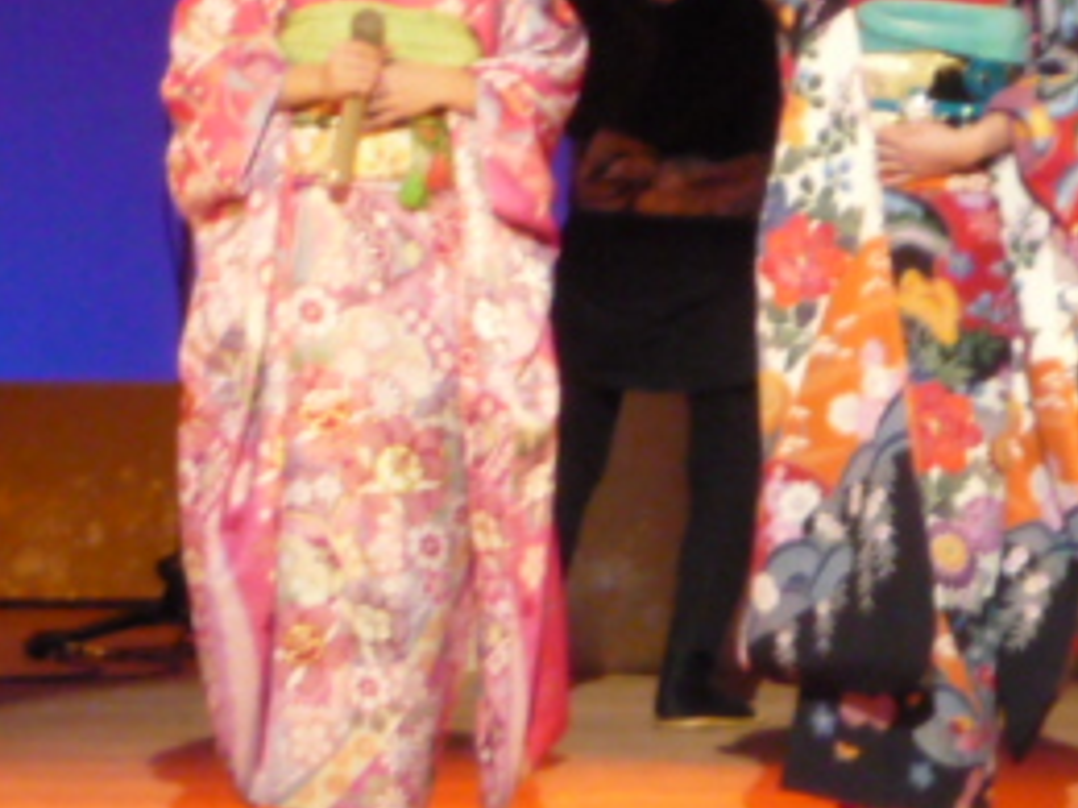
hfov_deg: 3.8
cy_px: 344
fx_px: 16225
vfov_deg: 2.9
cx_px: 79
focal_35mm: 521
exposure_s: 1/13
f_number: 5.8
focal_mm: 20.8
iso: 400
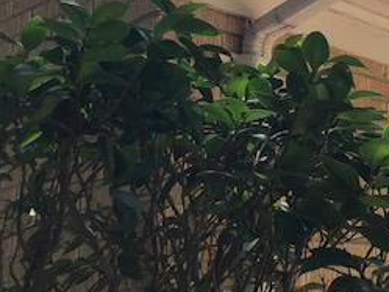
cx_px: 372
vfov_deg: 20.2
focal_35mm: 72
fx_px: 809
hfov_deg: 25.9
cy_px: 53
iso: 20
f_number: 1.8
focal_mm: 4
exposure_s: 1/1021
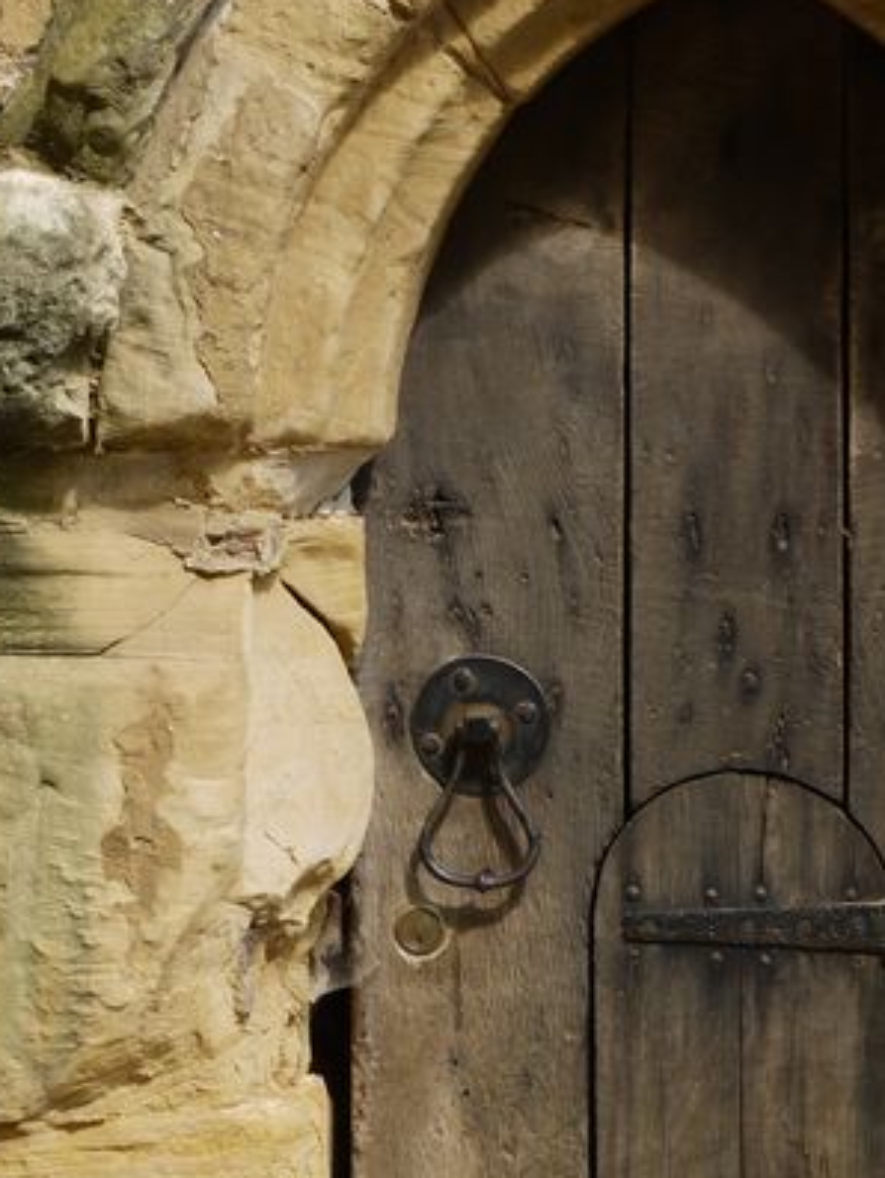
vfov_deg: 12.3
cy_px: 846
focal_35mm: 160
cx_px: 671
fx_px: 5451
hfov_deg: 9.3
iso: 100
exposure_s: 1/125
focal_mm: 31
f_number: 5.6
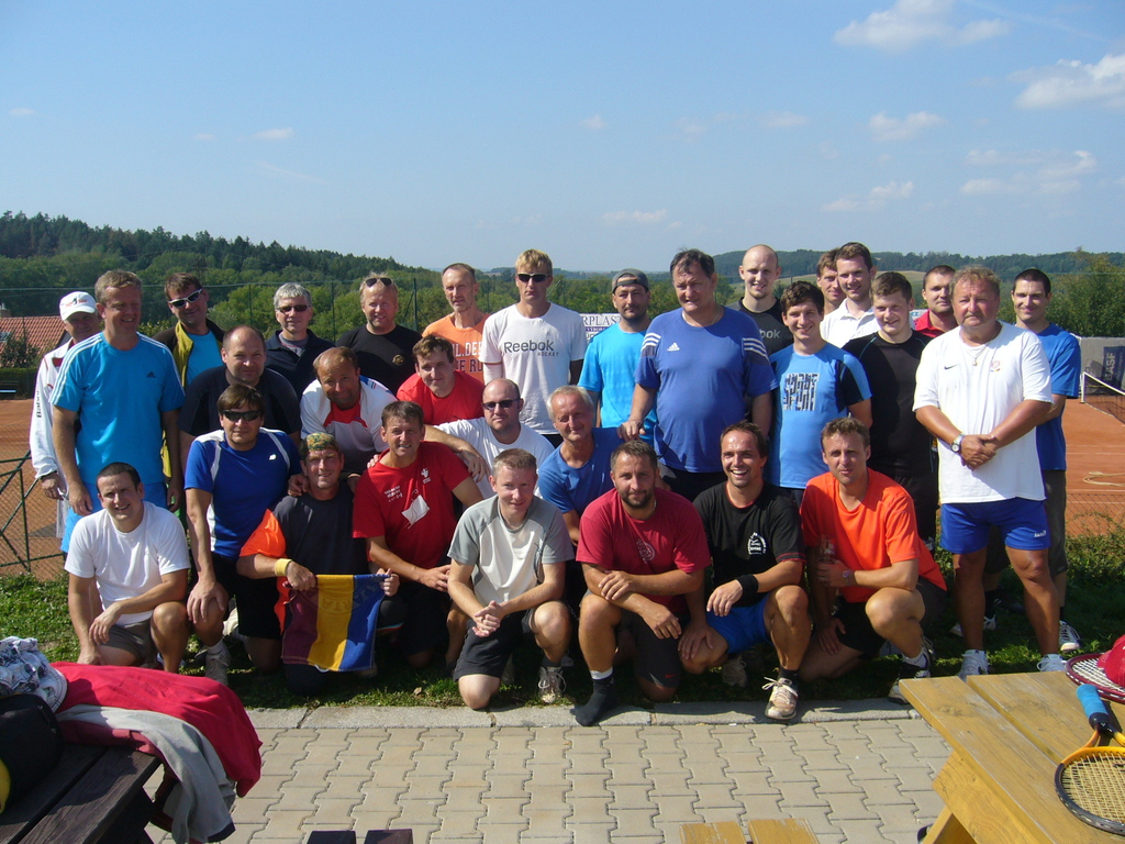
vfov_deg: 40.7
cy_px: 422
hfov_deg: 52.6
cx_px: 562
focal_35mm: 35
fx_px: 1137
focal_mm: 5.8
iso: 80
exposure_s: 1/320
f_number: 5.6
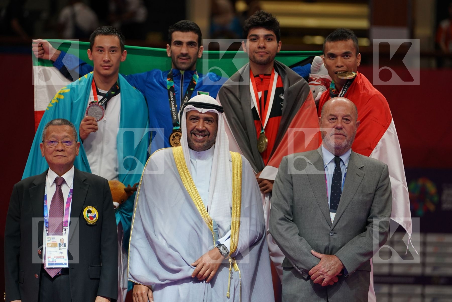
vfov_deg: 6.5
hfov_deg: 9.8
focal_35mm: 210
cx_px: 226
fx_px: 2636
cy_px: 151
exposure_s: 1/500
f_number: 4
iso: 1250
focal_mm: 210
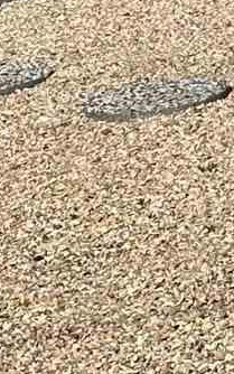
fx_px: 2386
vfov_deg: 8.8
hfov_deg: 5.4
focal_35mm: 234
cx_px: 637
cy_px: -178
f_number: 1.78
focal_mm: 6.86
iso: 80
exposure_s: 1/12048
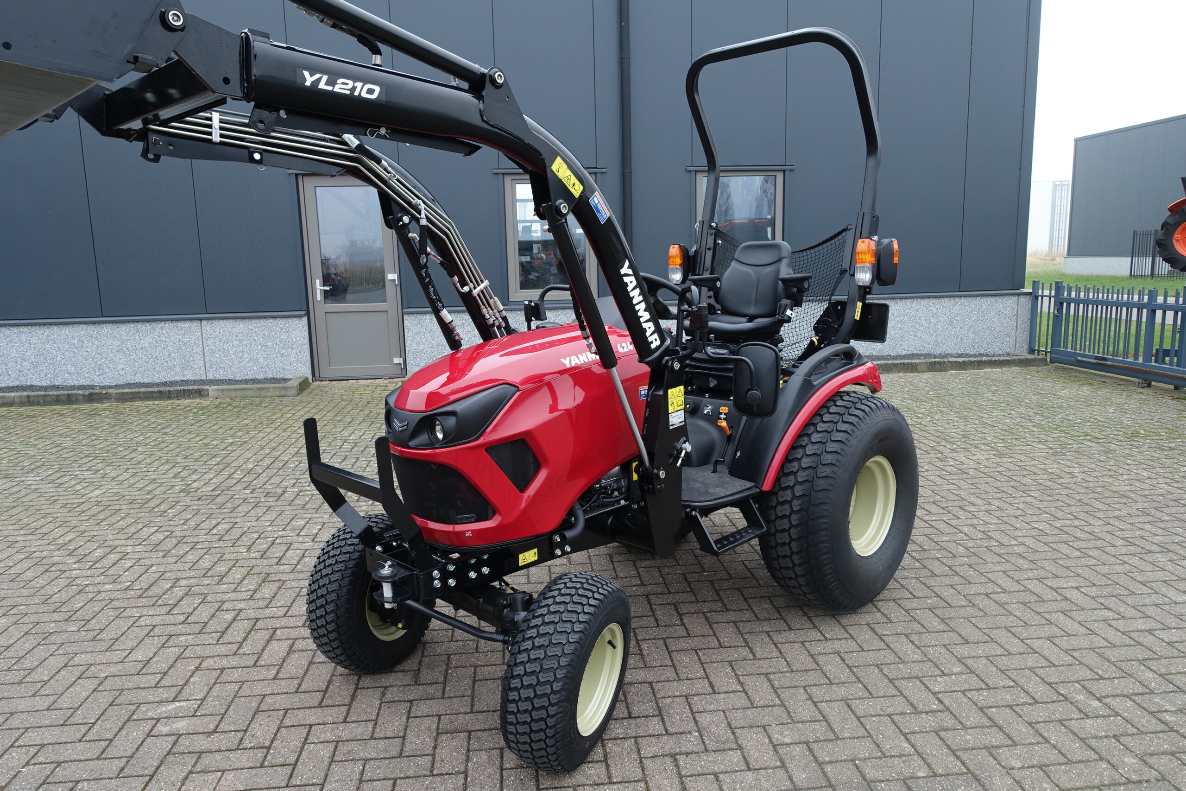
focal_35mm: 24
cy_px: 396
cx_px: 593
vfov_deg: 53.1
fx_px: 791
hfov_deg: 73.7
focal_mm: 8.8
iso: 125
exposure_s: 1/80
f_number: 3.5
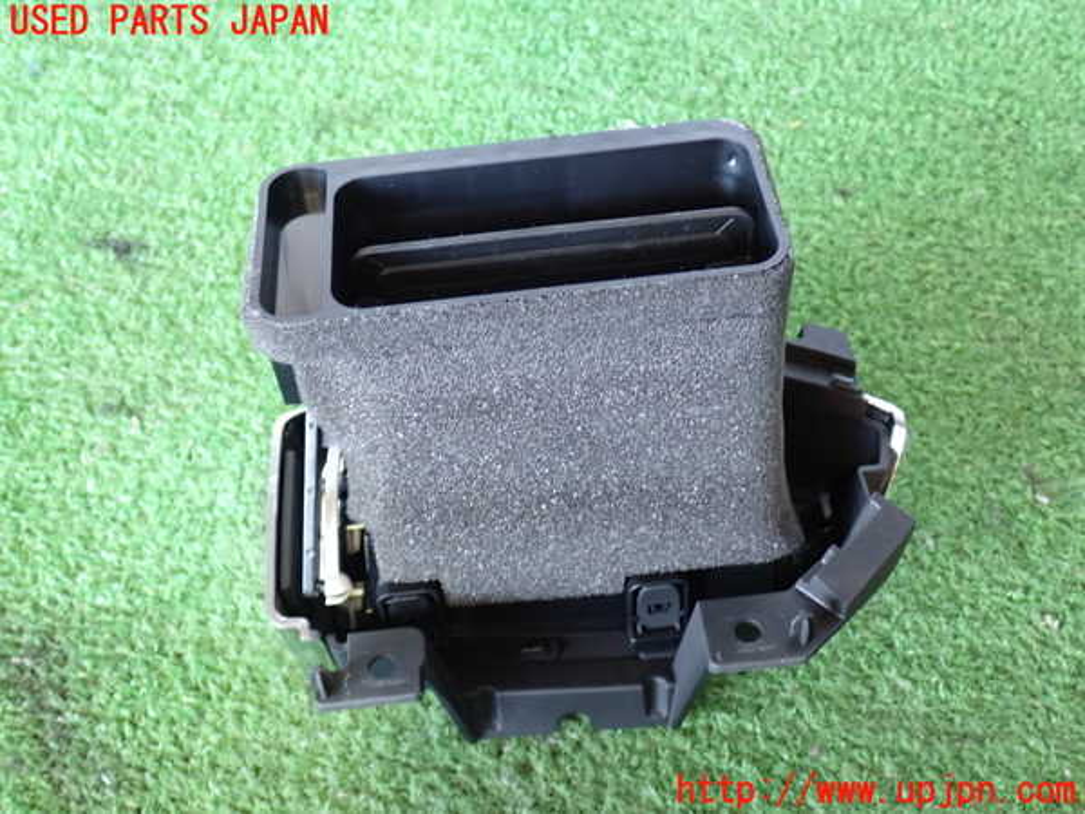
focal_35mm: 41
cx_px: 542
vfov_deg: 35.1
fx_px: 1285
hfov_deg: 45.8
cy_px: 407
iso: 800
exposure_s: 1/30
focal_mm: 7.31
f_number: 2.8
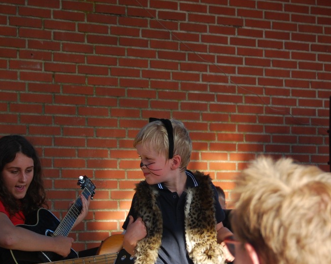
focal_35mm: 143
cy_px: 178
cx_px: 223
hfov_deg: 13.5
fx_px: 1400
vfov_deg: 10.8
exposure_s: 1/250
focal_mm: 42
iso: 200
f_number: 4.8
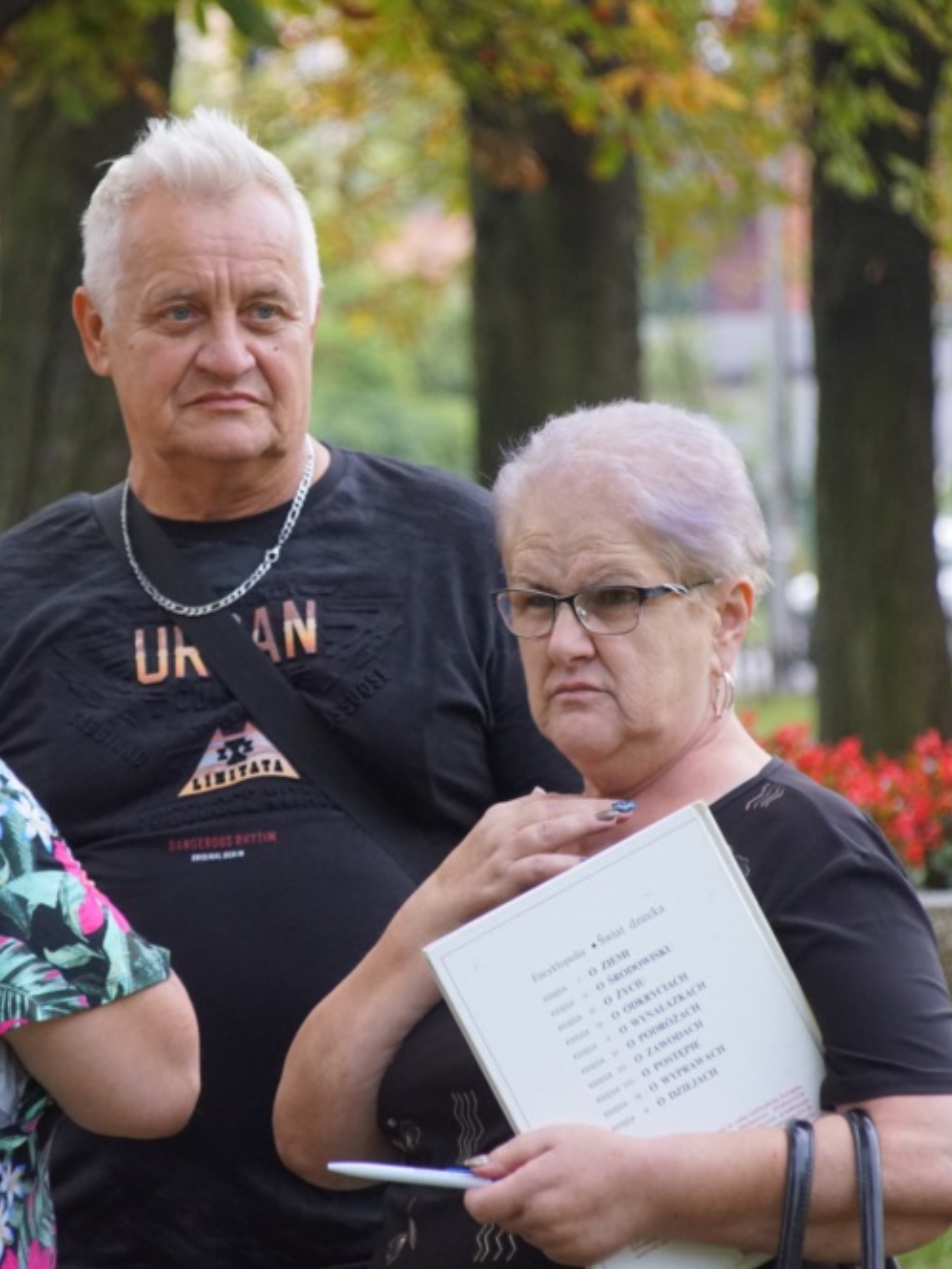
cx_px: 305
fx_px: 10337
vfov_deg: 7.0
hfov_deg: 5.3
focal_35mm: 282
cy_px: 634
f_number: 5.6
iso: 1250
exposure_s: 1/200
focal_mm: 130
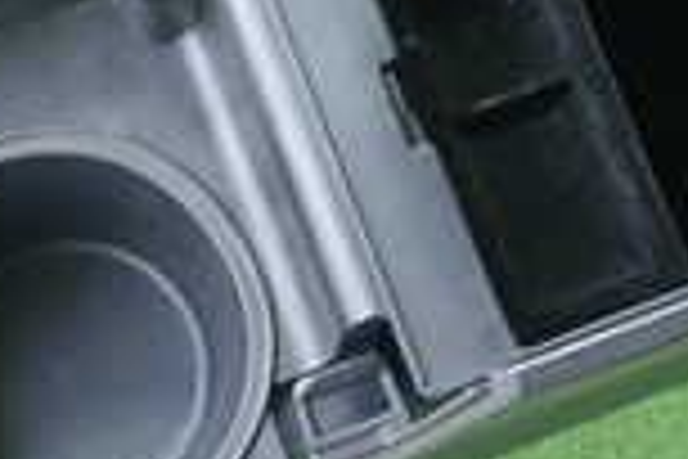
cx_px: 418
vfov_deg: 13.4
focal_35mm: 102
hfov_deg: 20.0
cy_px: 207
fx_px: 1949
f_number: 2
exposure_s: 1/40
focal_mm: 4.5
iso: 200
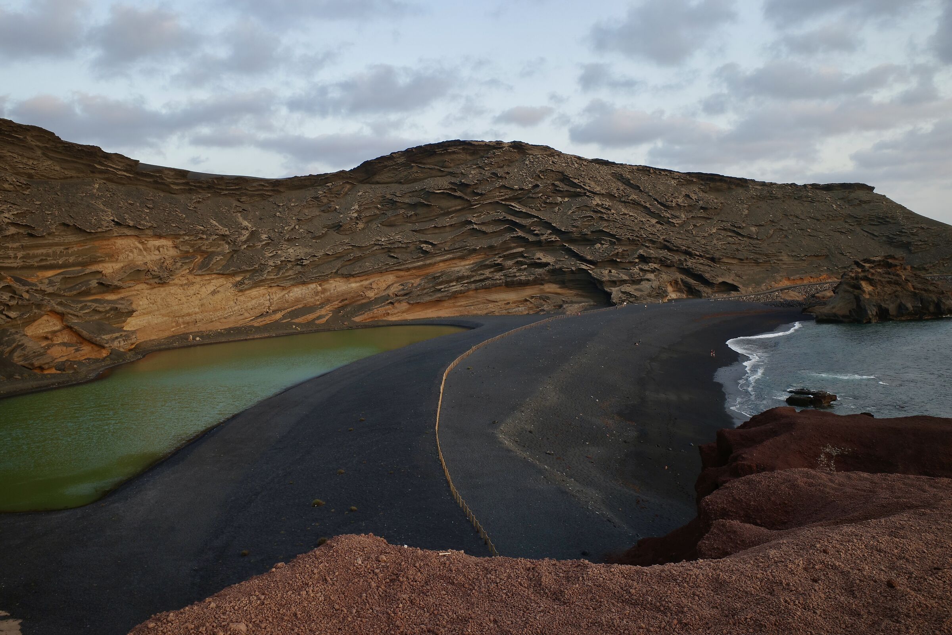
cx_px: 476
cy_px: 318
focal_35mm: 28
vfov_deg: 46.4
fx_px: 740
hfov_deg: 65.5
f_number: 8
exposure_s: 1/20
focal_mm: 18.3
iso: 100
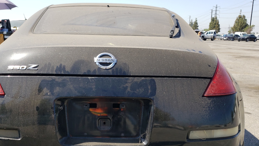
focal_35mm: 38
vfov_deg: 31.0
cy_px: 93
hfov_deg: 52.6
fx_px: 261
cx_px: 113
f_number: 1.5
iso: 50
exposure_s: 1/1667
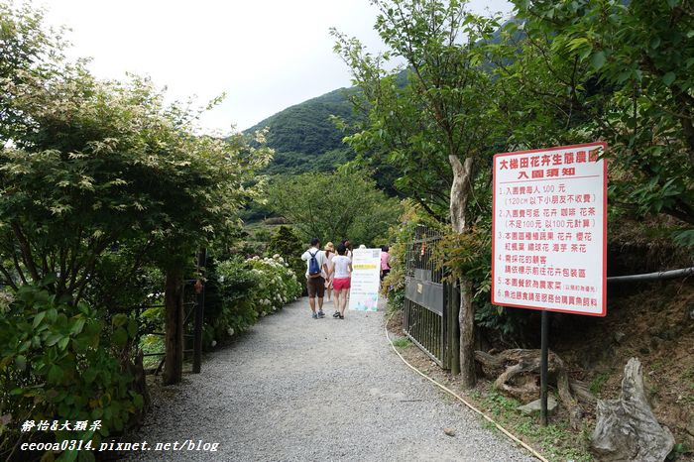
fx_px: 462
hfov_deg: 73.8
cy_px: 231
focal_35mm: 24
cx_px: 347
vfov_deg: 53.1
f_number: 5.6
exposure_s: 1/160
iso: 125
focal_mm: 8.8
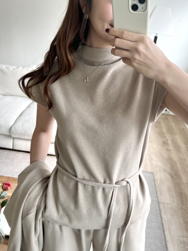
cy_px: 126
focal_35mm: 26
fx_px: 188
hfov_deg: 53.1
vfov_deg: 67.3
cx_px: 94
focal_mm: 5.1
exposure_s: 1/121
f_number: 1.6
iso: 80
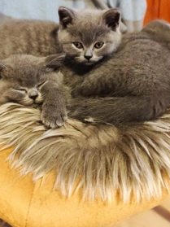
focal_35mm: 33
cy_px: 77
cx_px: 89
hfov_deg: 42.9
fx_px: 216
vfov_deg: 54.4
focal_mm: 6.14
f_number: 1.65
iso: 4000
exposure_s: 1/14.3
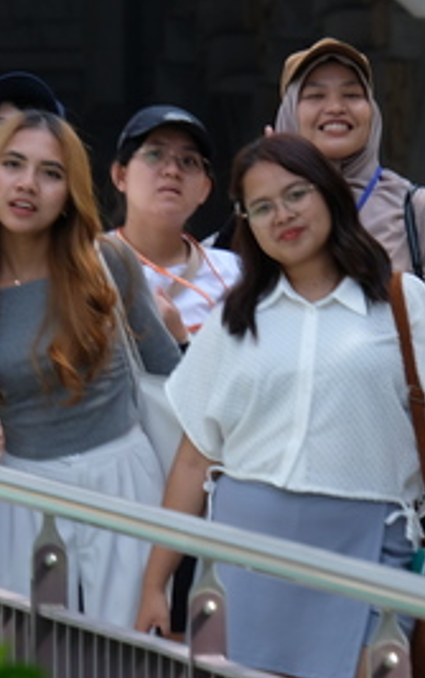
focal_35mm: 804
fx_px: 14852
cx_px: 188
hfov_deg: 1.6
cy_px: 178
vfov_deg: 2.6
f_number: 10
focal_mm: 200
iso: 200
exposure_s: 1/80
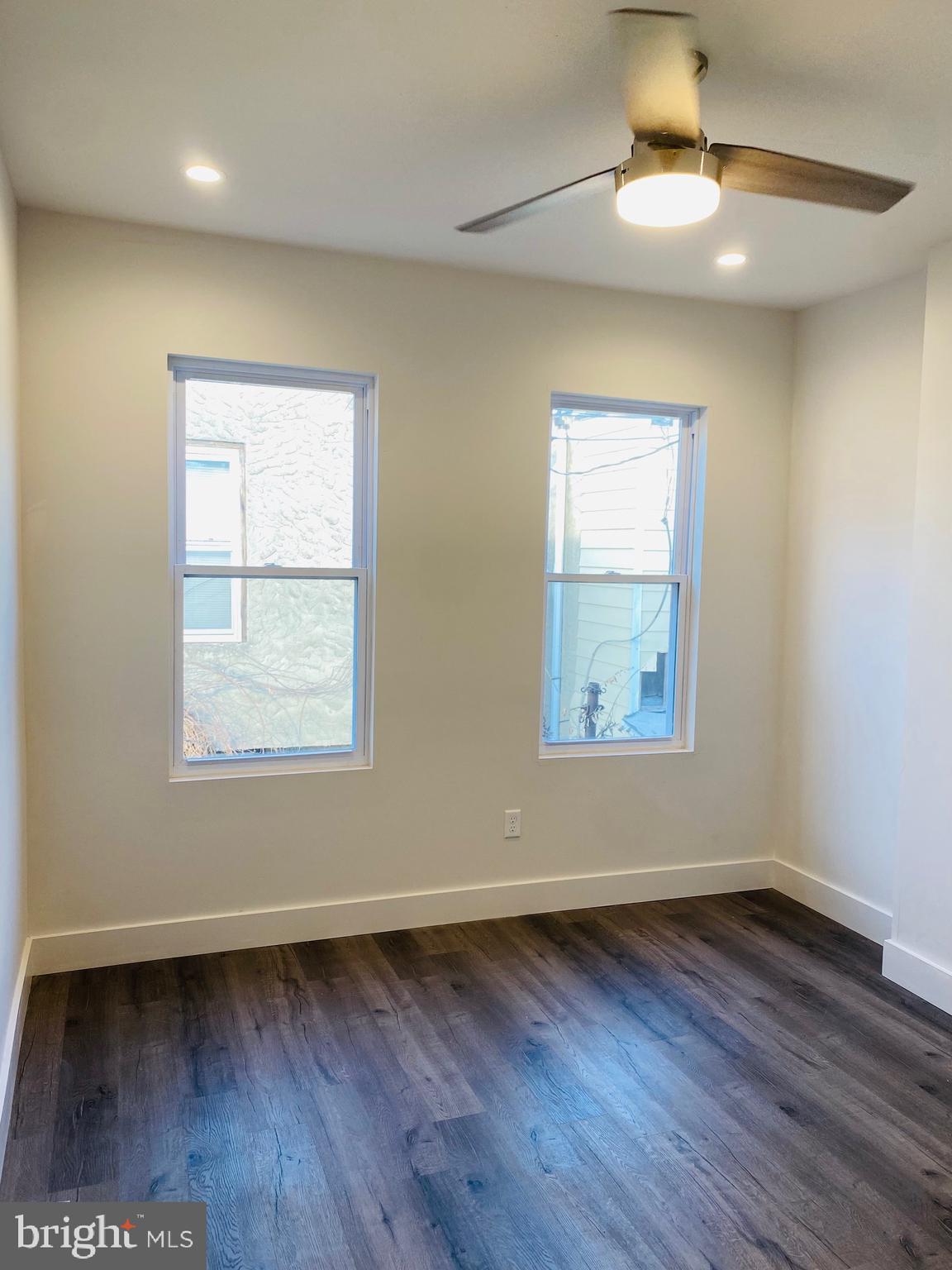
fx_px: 953
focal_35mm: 26
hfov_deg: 53.1
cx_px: 476
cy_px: 635
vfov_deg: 67.3
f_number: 1.8
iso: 64
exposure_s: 1/120
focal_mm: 4.25
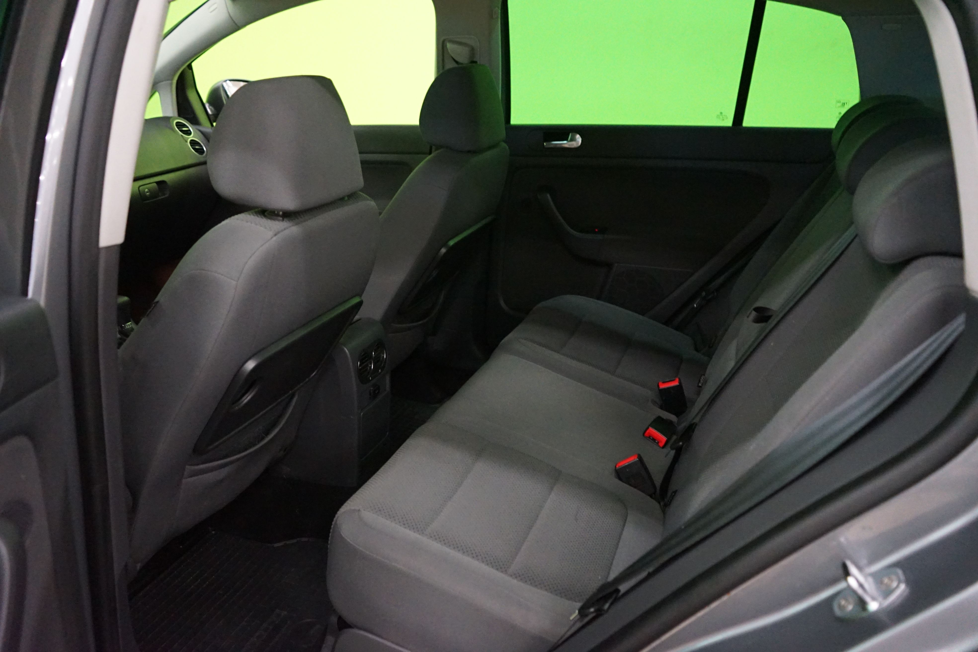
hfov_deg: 65.5
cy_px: 326
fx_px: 761
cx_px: 489
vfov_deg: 46.4
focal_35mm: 28
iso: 6400
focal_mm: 28
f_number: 3.5
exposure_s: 1/40
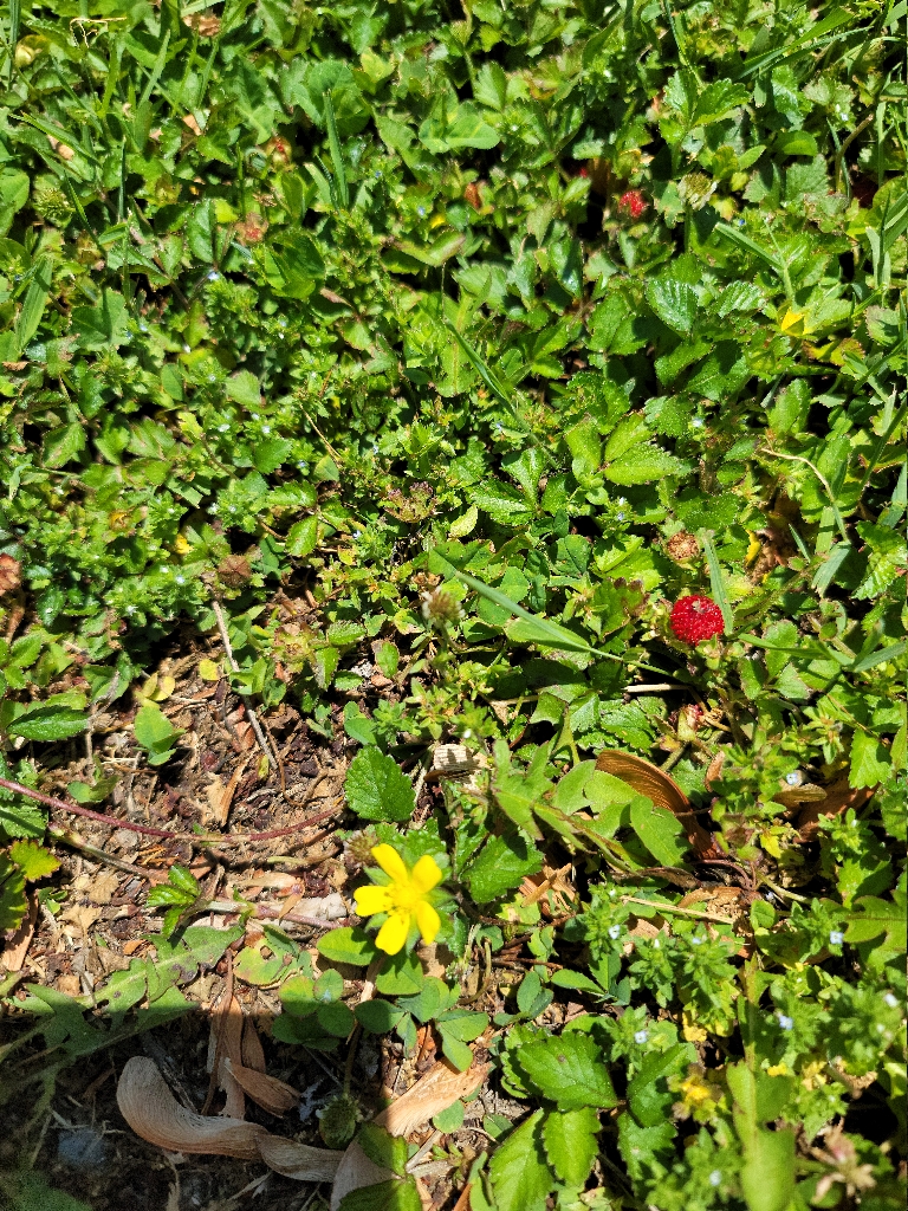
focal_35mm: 25
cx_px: 454
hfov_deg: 54.9
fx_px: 874
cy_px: 606
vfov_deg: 69.4
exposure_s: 1/771
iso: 20
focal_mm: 7
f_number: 1.8
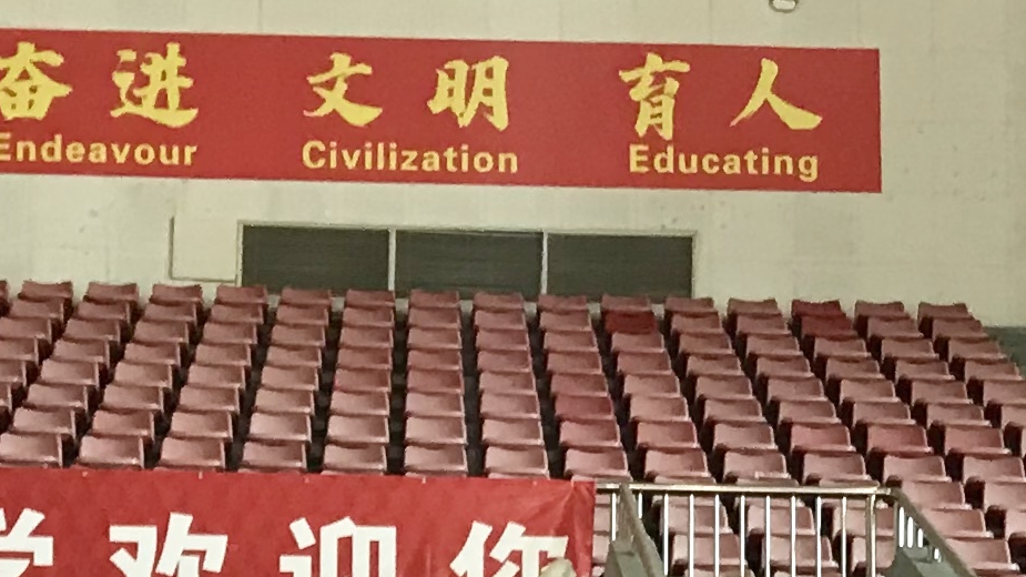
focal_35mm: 133
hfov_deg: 16.1
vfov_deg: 8.4
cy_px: 1386
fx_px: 3618
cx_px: 633
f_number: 1.8
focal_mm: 3.99
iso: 40
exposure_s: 1/20
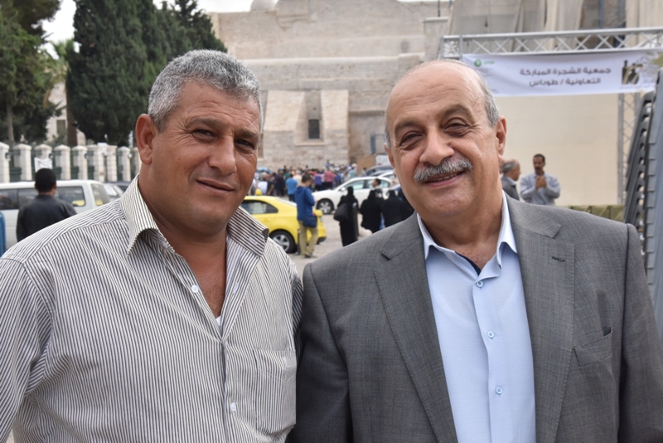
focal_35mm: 64
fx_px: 1179
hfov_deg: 31.4
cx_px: 305
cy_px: 245
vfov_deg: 21.3
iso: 1600
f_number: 14
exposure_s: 1/800
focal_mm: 50
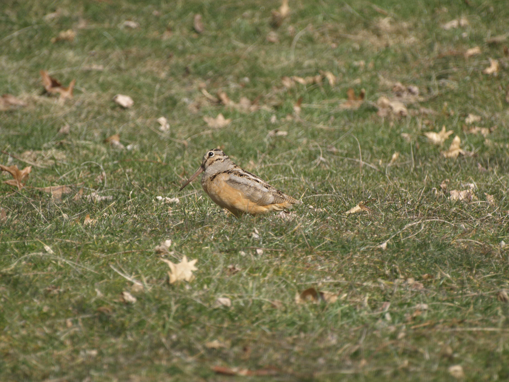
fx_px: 8837
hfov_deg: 3.3
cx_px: 254
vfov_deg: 2.5
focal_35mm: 601
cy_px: 191
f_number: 5.6
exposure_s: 1/200
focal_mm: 300
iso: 100
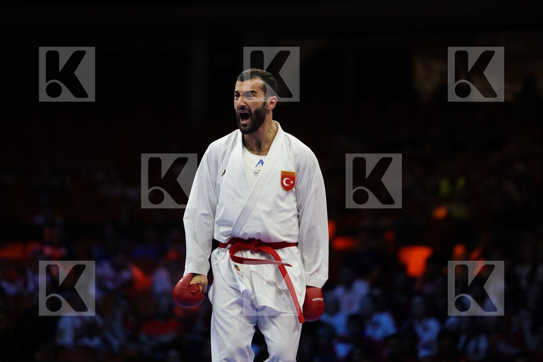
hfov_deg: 10.3
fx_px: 3016
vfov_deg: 6.9
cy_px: 181
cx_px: 272
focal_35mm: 200
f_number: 2.8
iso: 1250
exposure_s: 1/1000
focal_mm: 200
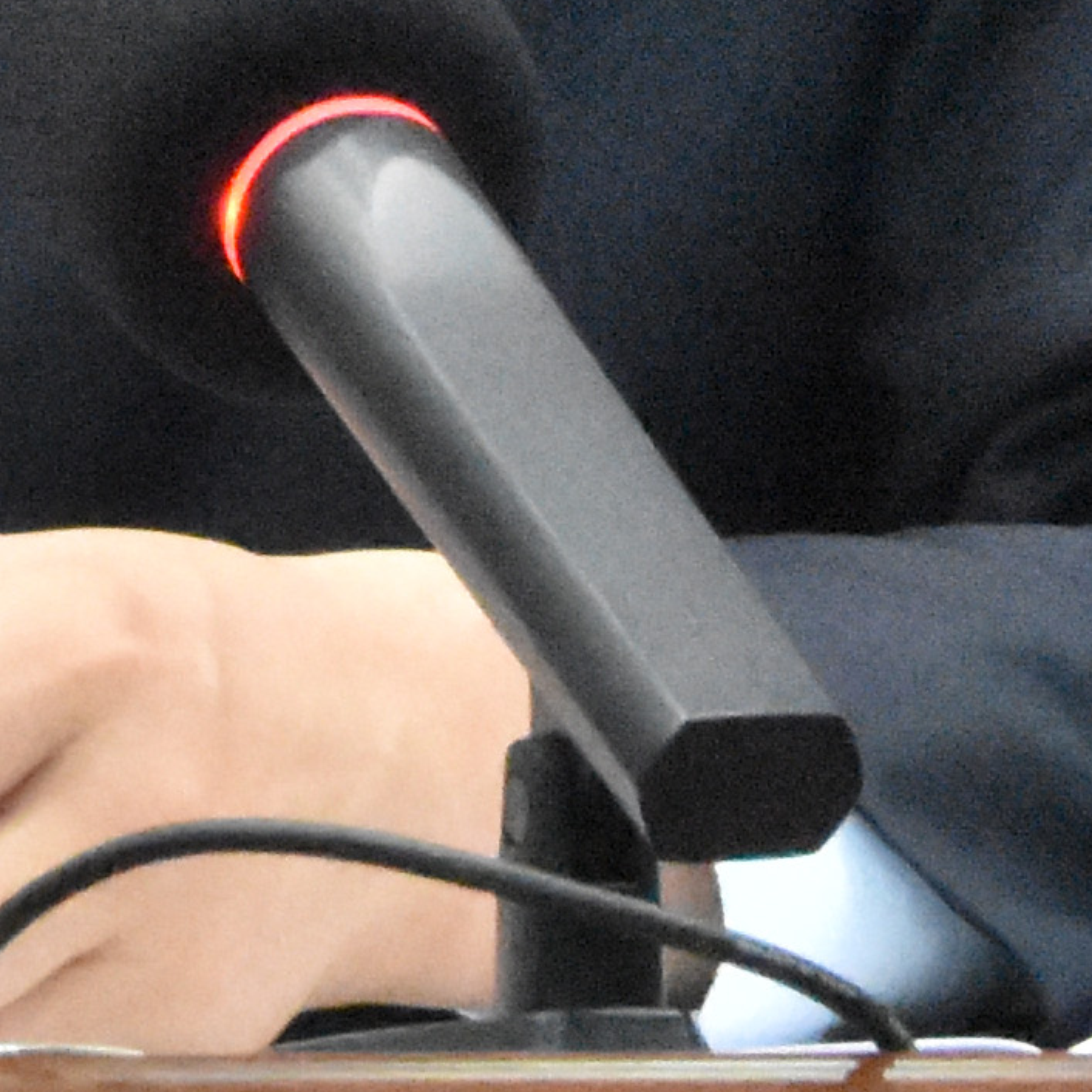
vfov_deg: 2.1
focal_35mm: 812
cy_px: -1653
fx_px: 28967
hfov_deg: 2.2
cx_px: -284
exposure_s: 1/160
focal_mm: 75
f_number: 13
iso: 12800
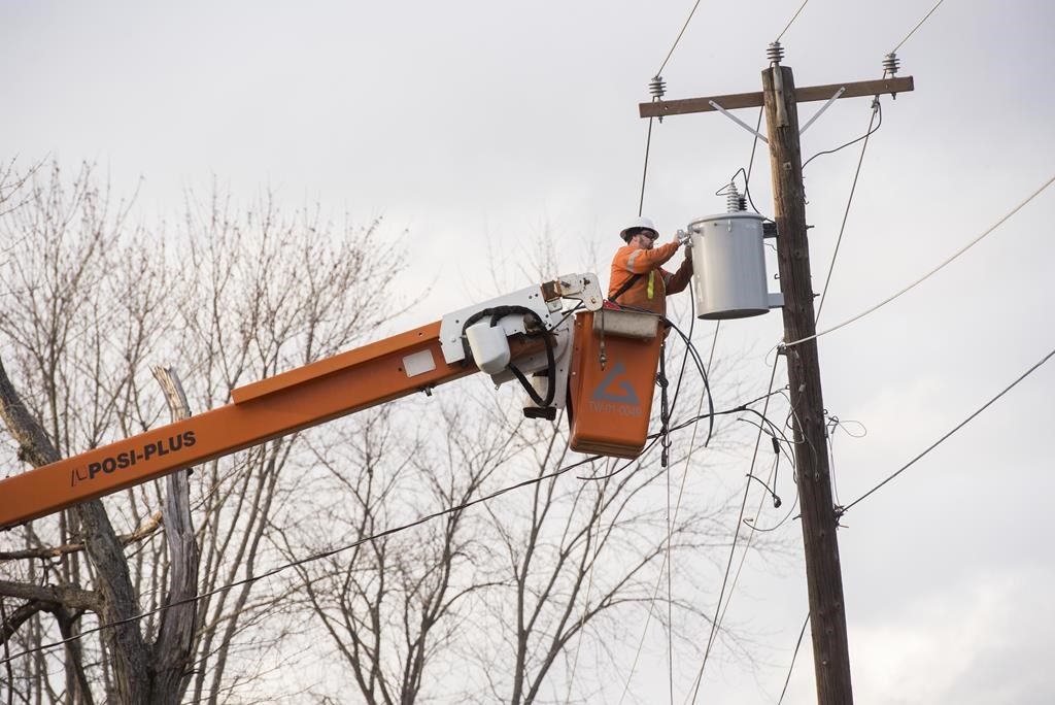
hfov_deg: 10.3
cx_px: 528
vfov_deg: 6.9
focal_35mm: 200
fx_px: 5864
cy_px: 352
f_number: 6.3
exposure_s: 1/500
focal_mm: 200
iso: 800
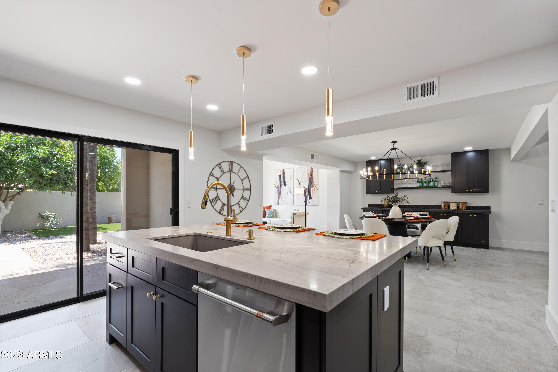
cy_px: 186
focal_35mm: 16
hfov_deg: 95.0
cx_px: 279
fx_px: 256
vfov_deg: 72.1
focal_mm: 16.5
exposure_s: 1/4
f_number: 8
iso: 400
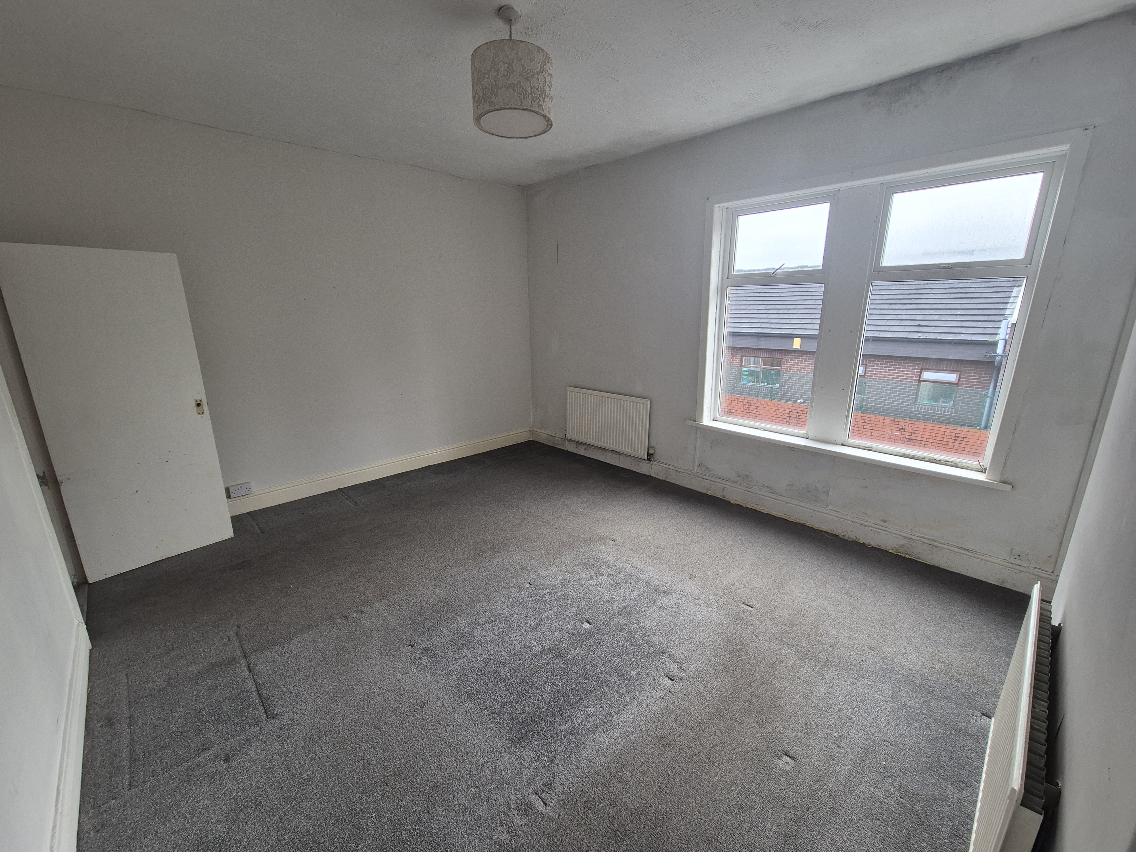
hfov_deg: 106.2
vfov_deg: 89.9
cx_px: 568
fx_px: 427
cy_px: 426
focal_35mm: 13
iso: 100
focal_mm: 2.2
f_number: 2.2
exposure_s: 1/50
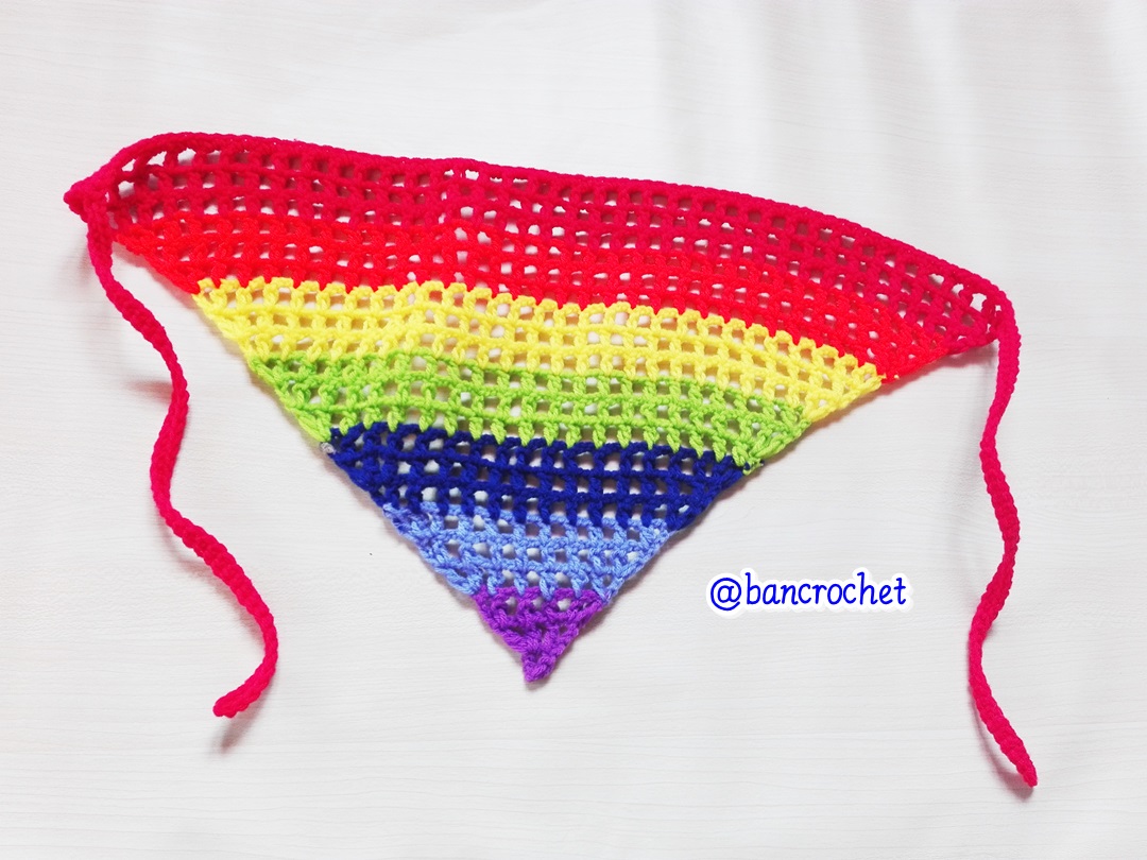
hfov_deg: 65.3
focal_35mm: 27
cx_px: 574
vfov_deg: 51.4
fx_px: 895
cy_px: 430
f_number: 2
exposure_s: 1/33
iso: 130
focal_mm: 3.79
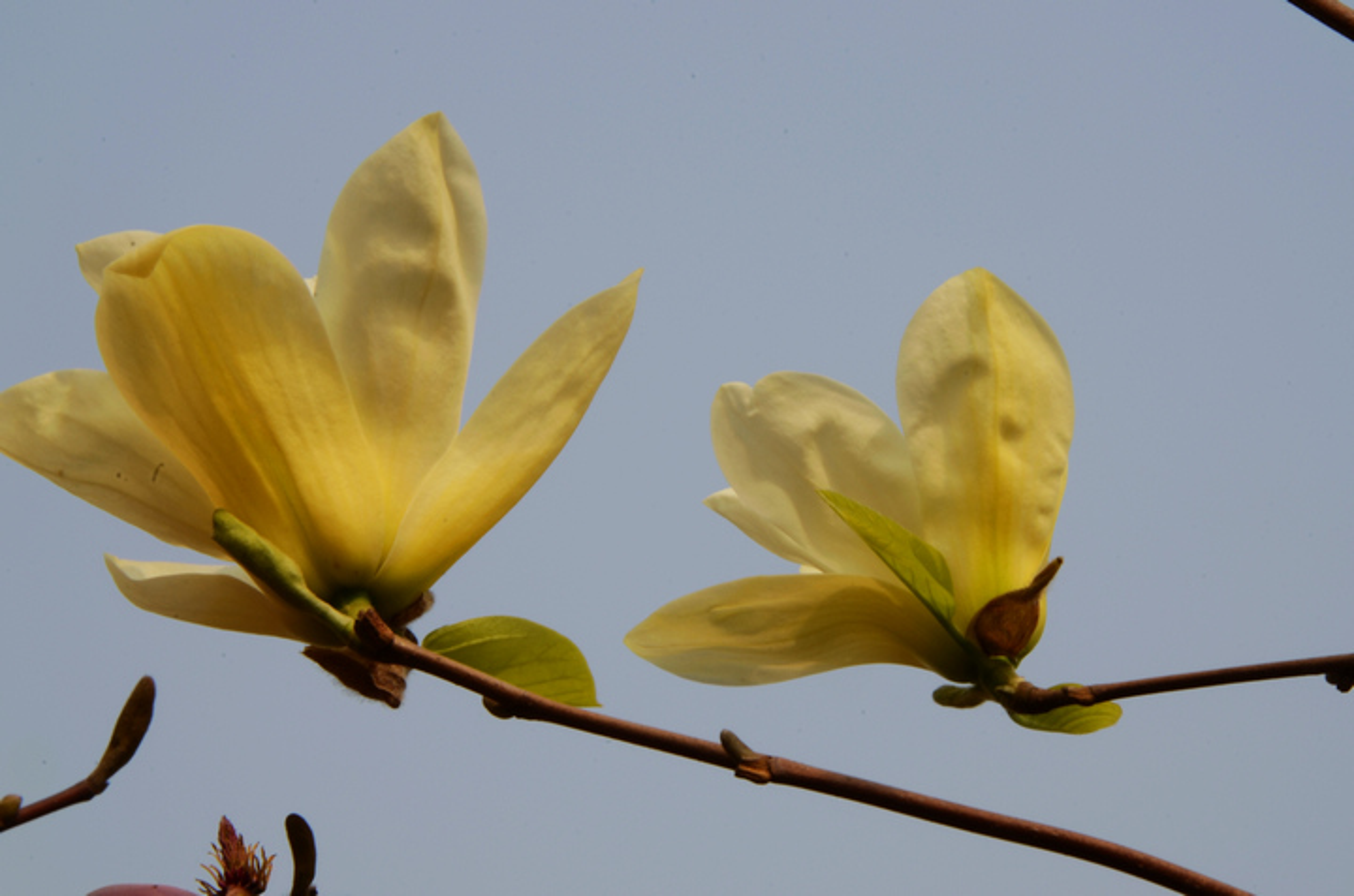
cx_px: 677
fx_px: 3716
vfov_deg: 13.8
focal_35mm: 99
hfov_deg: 20.7
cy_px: 448
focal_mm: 66
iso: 100
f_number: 32
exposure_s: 1/20
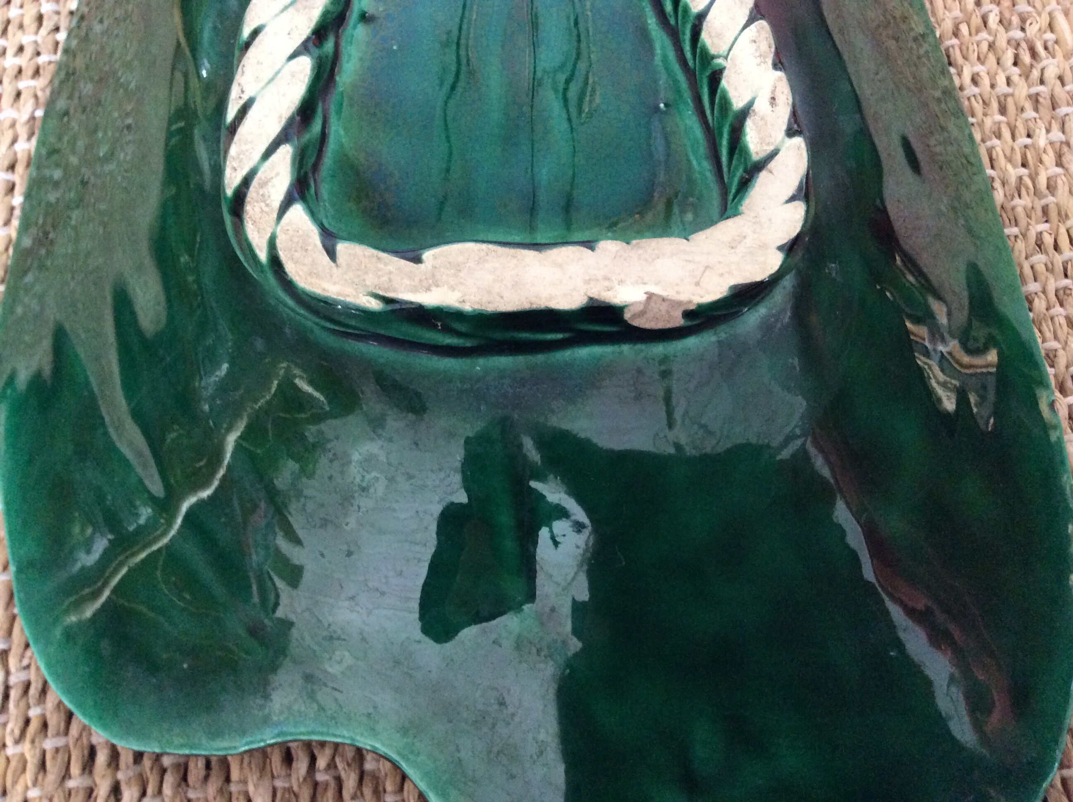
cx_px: 536
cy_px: 401
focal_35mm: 32
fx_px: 990
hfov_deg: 56.9
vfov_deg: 44.1
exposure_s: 1/17
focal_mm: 3.3
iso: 320
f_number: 2.4
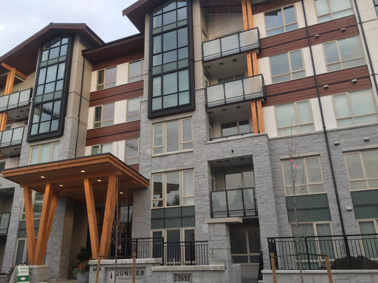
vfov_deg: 48.2
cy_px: 142
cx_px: 189
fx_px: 317
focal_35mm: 29
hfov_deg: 61.7
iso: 32
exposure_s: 1/40
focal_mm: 4.15
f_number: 2.2
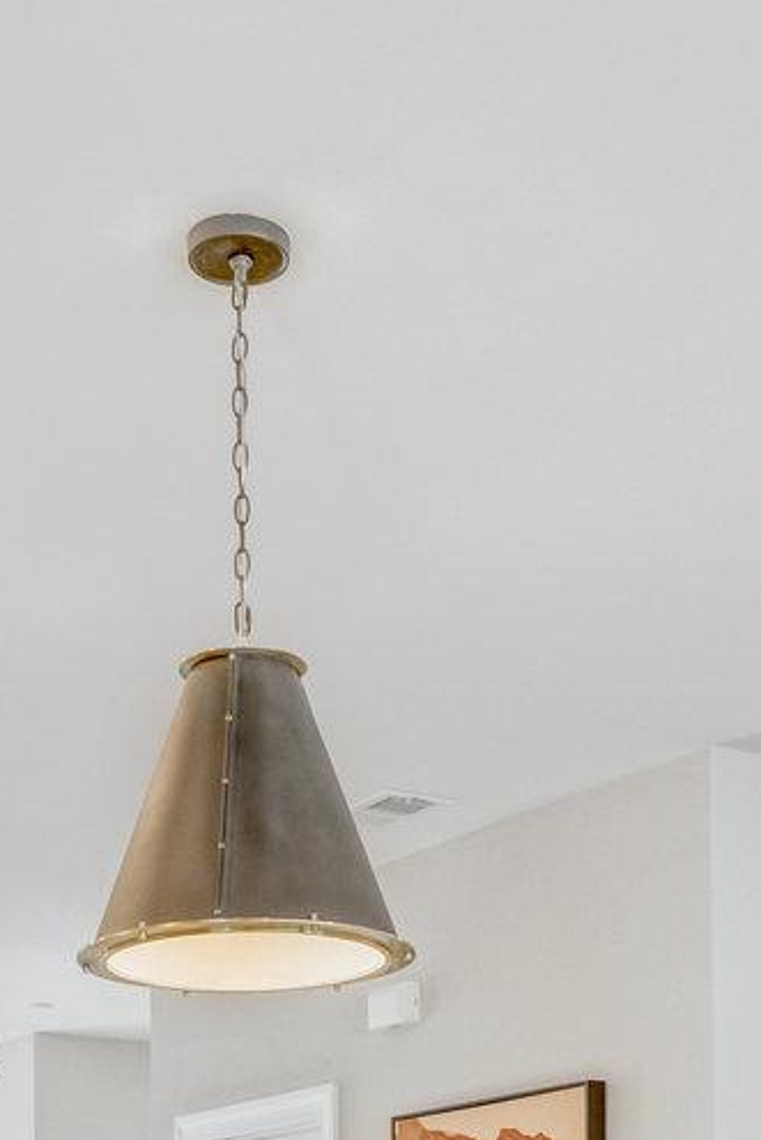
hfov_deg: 20.5
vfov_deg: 26.7
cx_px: 207
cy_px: 1408
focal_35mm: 66
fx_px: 2091
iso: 1250
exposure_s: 1/13
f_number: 7.1
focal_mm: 16
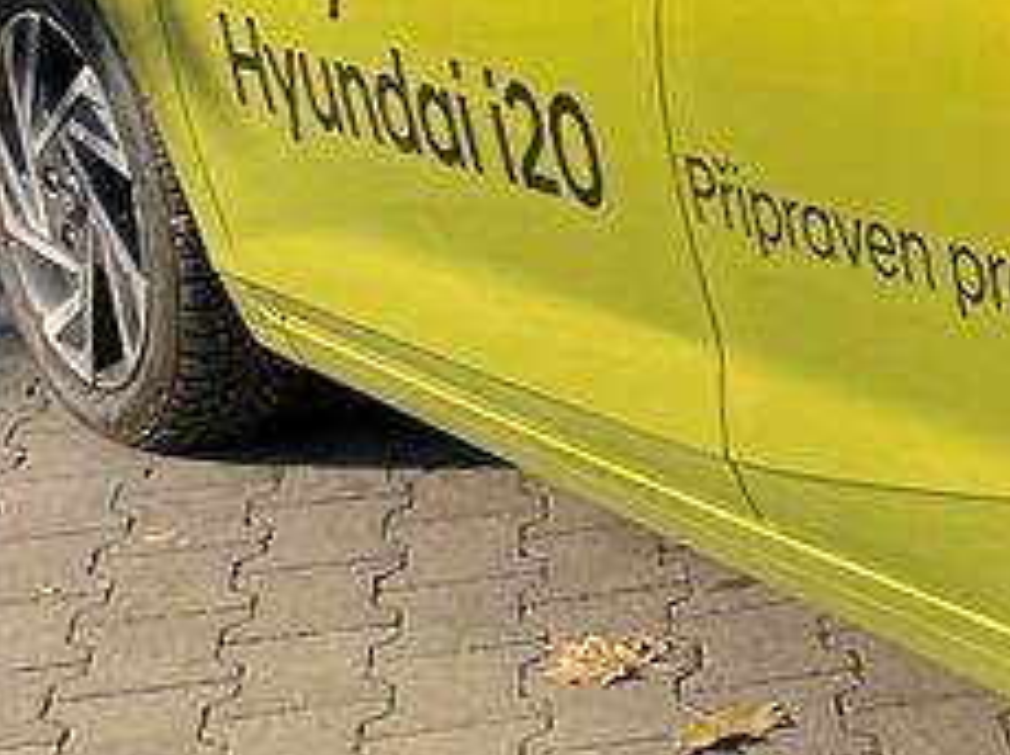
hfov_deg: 15.1
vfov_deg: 12.7
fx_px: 3381
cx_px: 1717
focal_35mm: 116
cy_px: 198
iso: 50
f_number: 1.6
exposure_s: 1/2688
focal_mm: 5.1
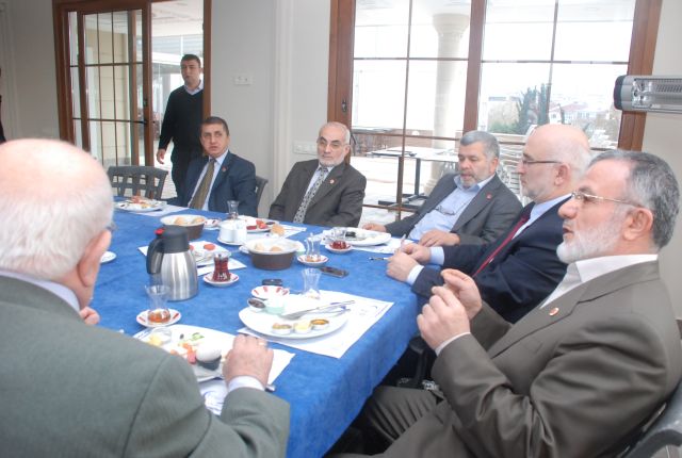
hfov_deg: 67.3
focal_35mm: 27
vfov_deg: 48.2
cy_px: 229
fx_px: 513
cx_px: 341
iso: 1000
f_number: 7.1
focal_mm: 18
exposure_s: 1/160
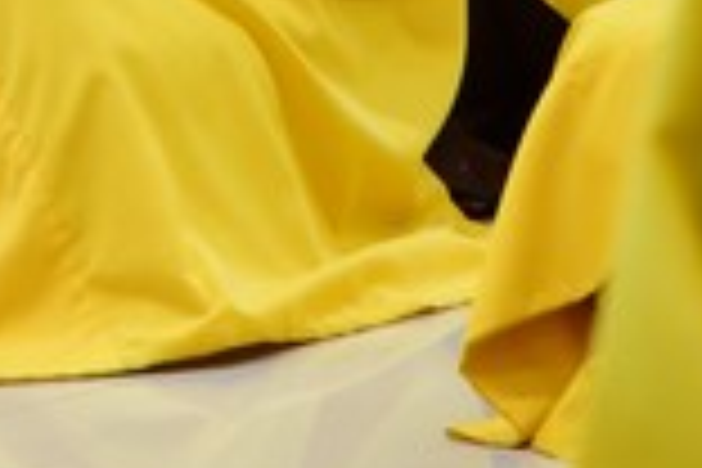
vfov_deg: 2.7
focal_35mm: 500
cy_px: -958
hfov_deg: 4.1
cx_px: -14
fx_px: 9749
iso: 2500
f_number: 5.6
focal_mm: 120
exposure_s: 1/80
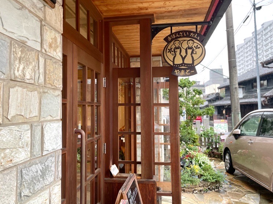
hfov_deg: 63.5
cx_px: 135
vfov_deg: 49.7
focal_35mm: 28
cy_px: 97
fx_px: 221
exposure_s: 1/121
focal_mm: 4.2
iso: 125
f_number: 1.6
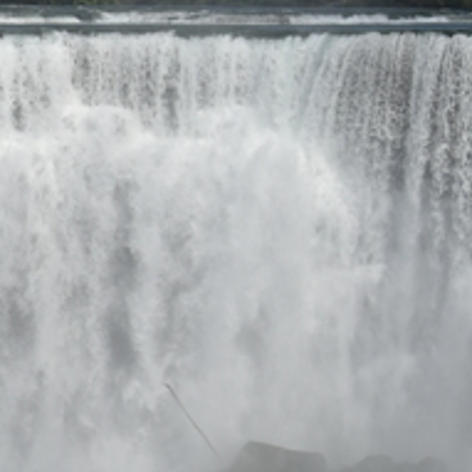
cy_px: 299
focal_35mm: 558
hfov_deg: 3.1
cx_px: -670
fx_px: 8608
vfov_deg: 3.1
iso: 100
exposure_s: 1/320
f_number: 9
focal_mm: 98
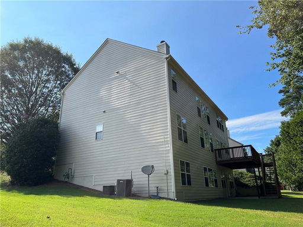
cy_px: 114
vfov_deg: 53.1
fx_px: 228
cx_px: 152
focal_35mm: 26
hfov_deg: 67.3
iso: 50
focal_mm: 5.1
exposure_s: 1/2825
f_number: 1.6
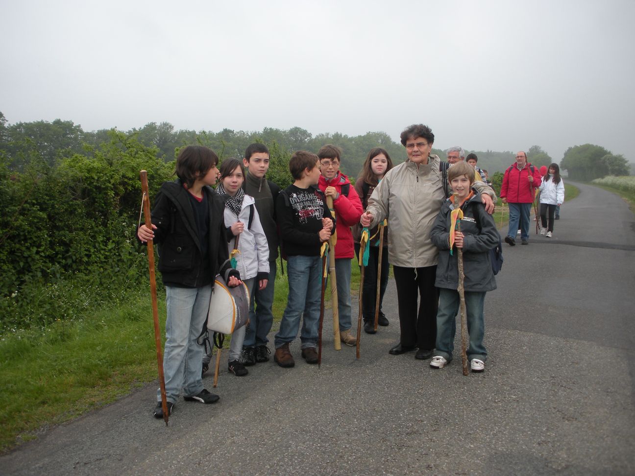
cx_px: 318
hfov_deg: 52.6
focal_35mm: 35
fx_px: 642
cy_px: 238
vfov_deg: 40.7
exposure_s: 1/180
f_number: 3.5
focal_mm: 6.3
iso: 64
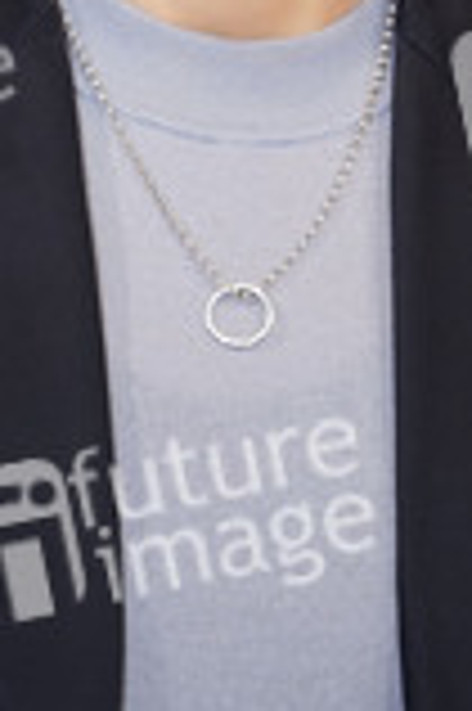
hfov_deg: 7.1
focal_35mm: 192
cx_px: 274
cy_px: -148
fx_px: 3784
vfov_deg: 10.5
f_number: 5.6
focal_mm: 76
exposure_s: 1/125
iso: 2000
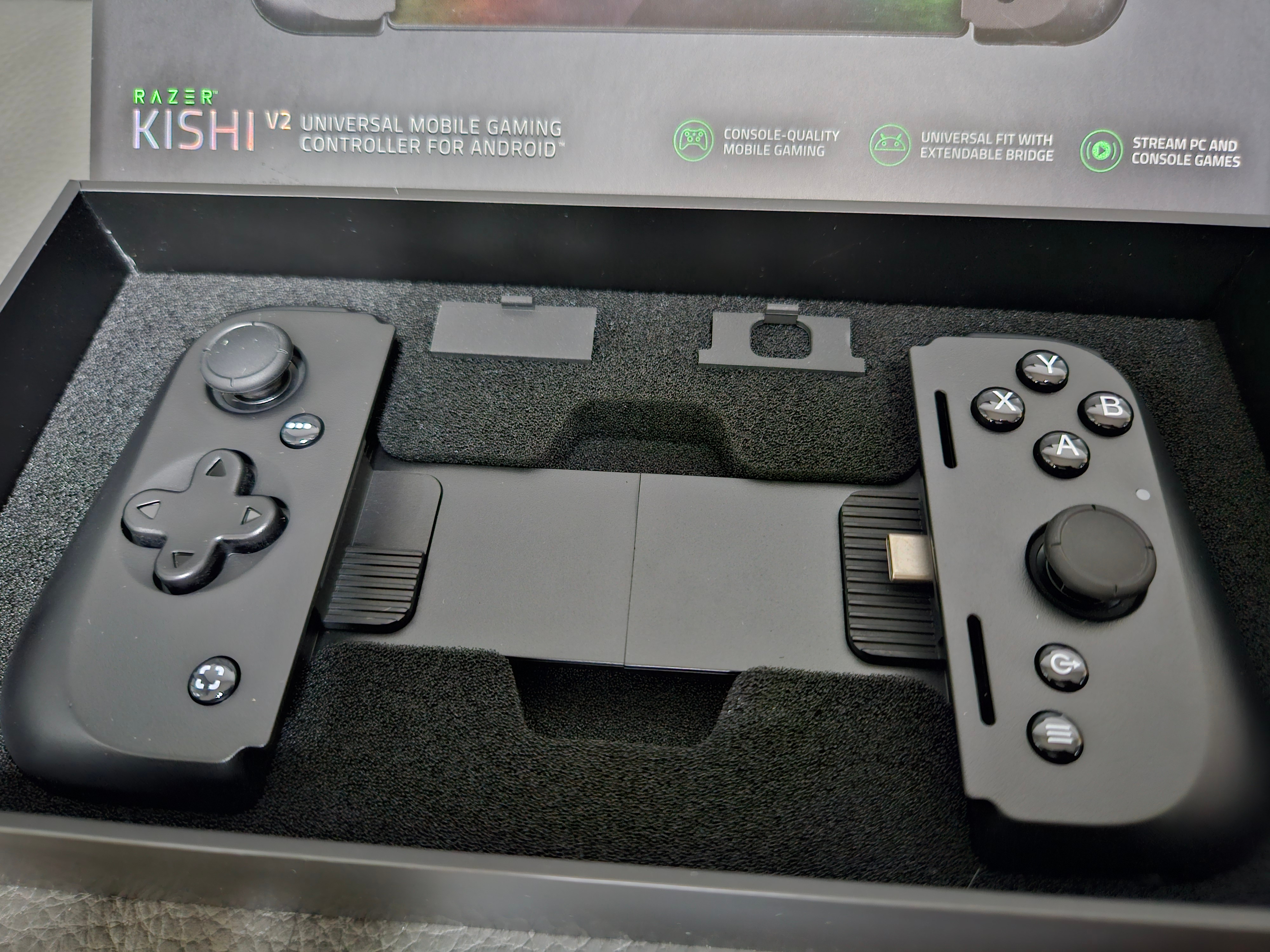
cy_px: 476
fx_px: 844
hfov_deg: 73.9
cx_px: 635
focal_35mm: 23
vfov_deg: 58.9
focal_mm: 5.4
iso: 1000
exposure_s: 1/15
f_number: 1.8
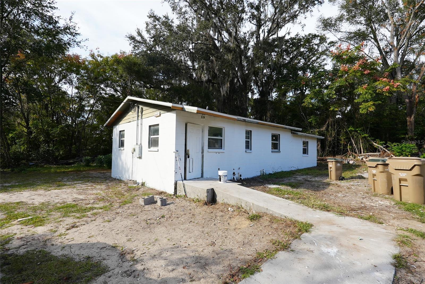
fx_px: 189
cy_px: 142
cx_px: 212
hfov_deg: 96.7
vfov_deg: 73.8
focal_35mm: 16
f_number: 7.1
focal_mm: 11
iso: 80
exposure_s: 1/100
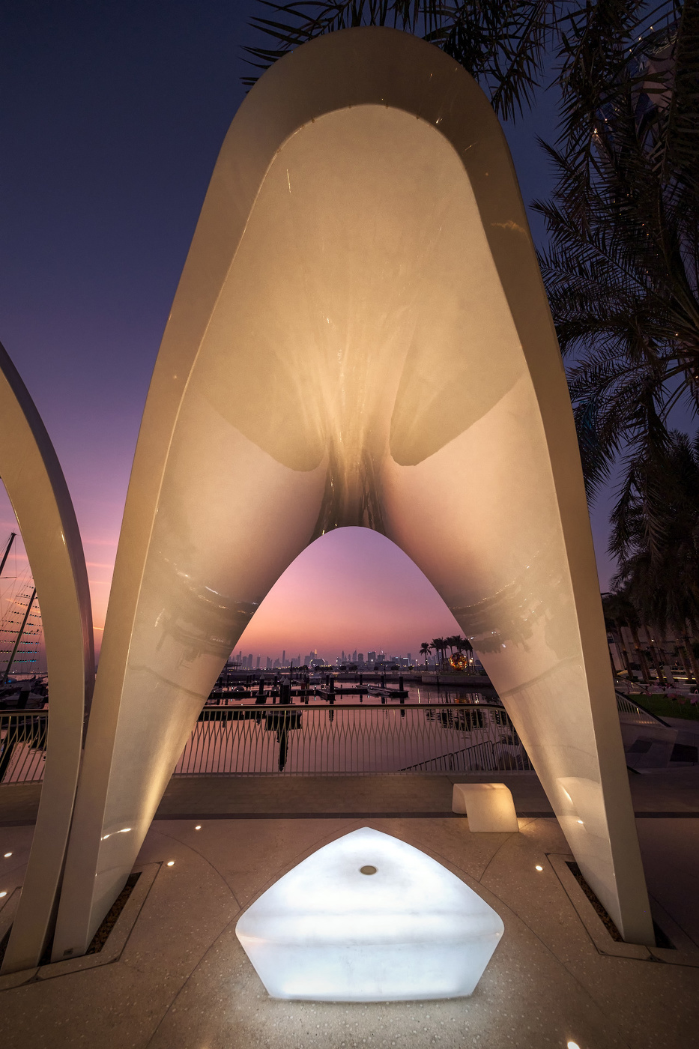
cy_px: 524
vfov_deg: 112.6
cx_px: 350
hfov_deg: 90.0
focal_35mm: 12
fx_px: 350
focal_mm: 8
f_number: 5.6
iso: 500
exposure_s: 1/50
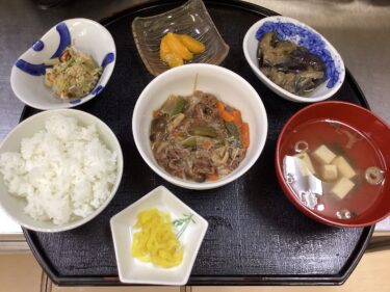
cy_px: 146
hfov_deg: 58.4
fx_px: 349
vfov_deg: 45.4
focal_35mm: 31
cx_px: 195
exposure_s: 1/50
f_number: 2.4
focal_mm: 3.3
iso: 125
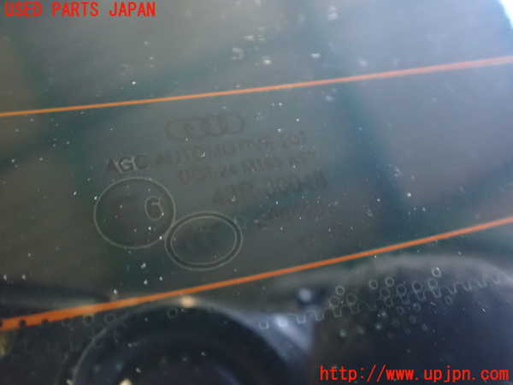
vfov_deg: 46.8
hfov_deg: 60.0
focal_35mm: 30
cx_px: 256
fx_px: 445
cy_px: 192
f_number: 2.3
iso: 1600
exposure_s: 1/15
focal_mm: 5.4
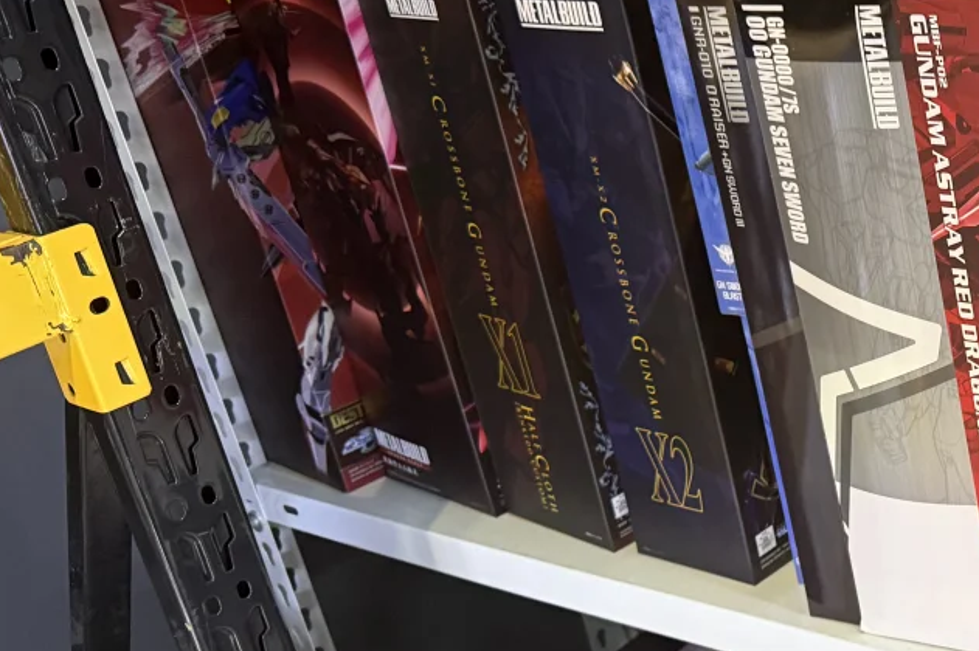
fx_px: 1549
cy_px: 321
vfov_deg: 23.8
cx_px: 1074
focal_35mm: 57
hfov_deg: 31.2
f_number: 1.78
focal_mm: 6.76
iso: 400
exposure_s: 1/50
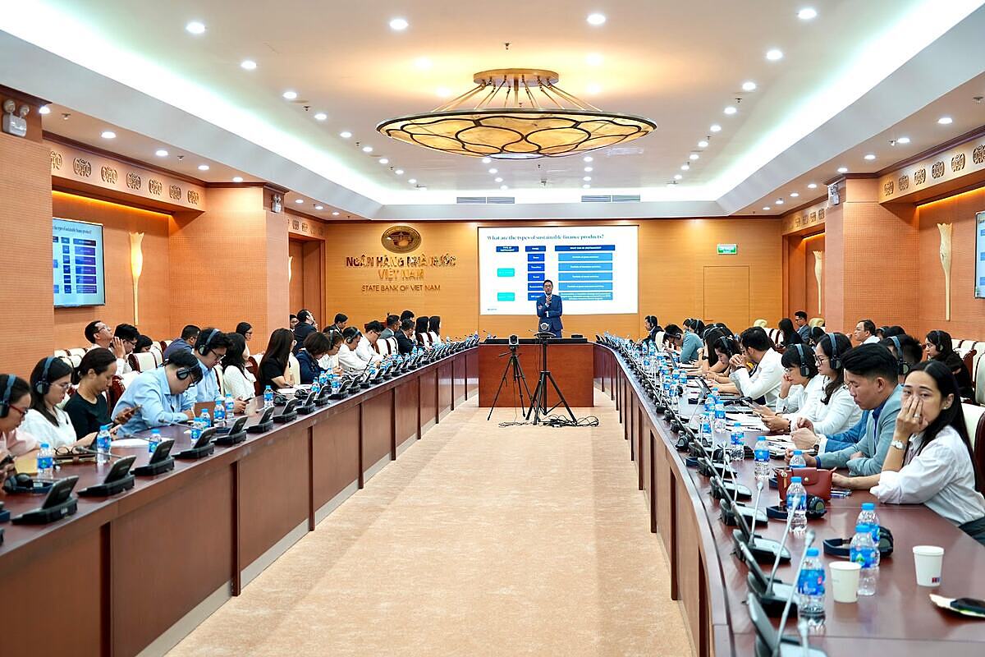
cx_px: 492
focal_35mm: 40
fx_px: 1094
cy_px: 328
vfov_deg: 33.4
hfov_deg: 48.5
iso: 640
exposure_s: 1/40
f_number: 4.5
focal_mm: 40
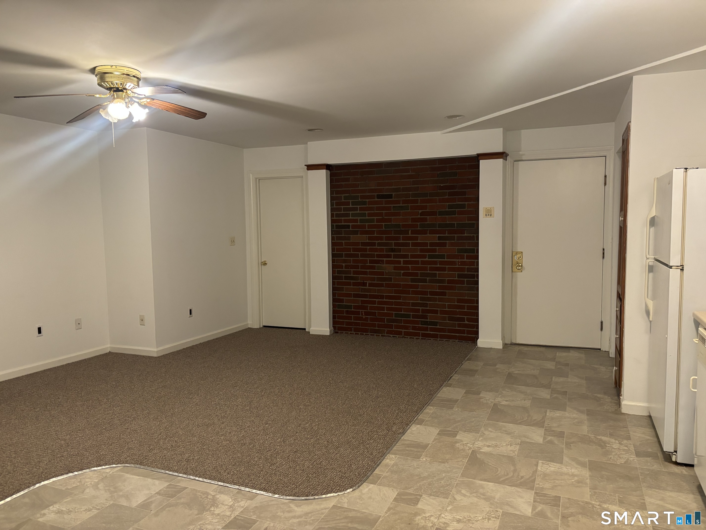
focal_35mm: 26
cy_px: 265
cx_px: 353
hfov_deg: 67.3
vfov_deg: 53.1
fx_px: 530
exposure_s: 1/60
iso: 320
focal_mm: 5.96
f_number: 1.6
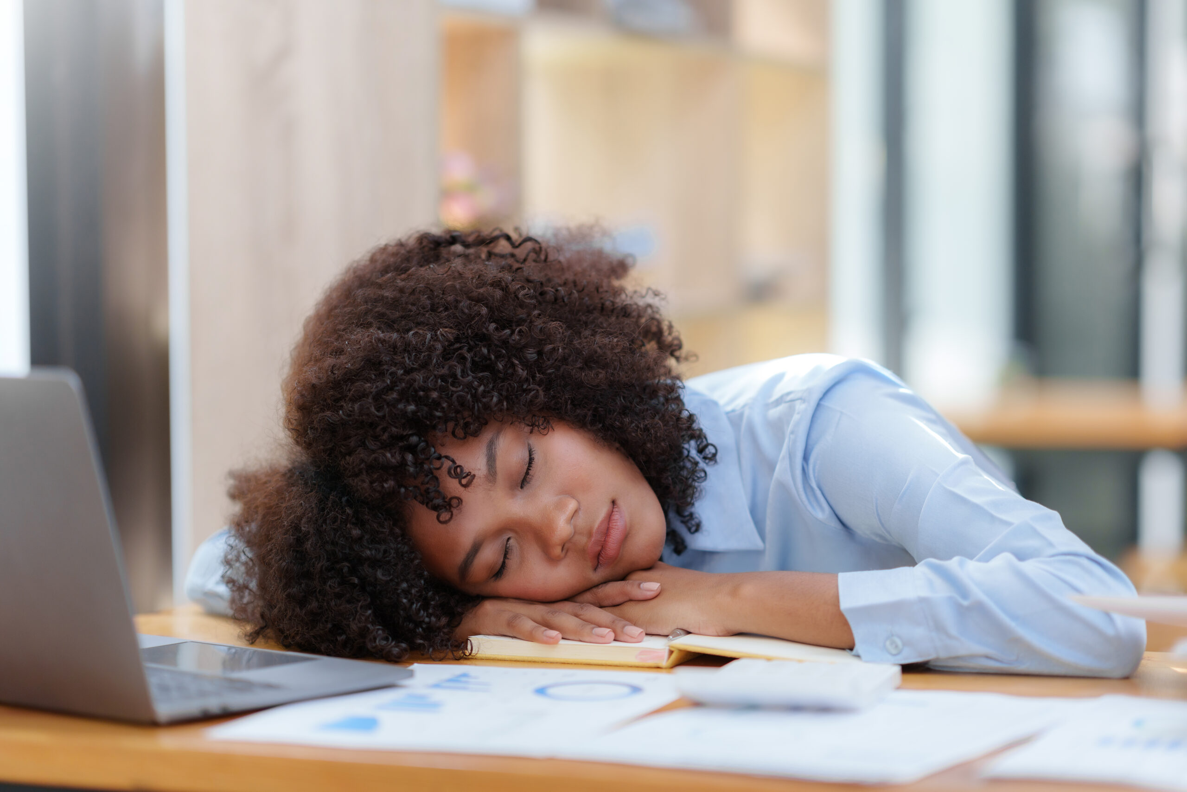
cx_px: 594
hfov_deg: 23.9
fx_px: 2803
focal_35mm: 85
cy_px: 396
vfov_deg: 16.1
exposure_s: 1/250
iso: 400
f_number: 1.6
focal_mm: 85
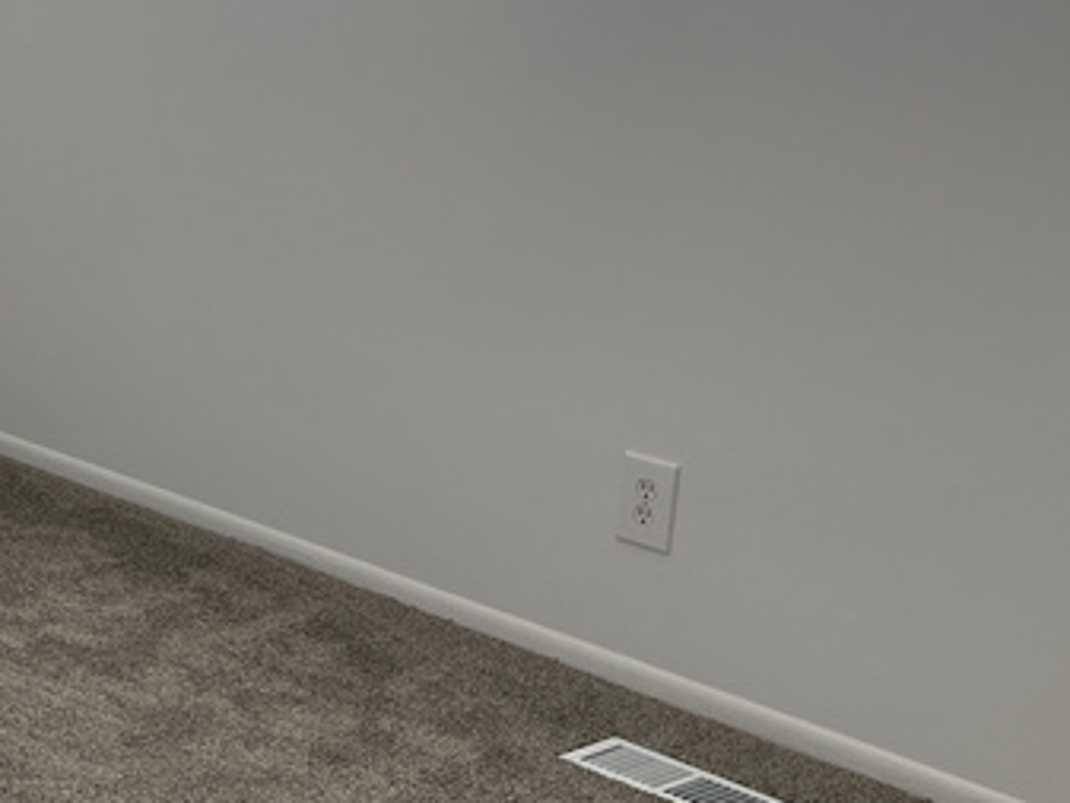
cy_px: 248
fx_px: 2350
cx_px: -346
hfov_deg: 22.7
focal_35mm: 76
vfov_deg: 19.3
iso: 40
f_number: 1.6
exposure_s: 1/120
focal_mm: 5.1
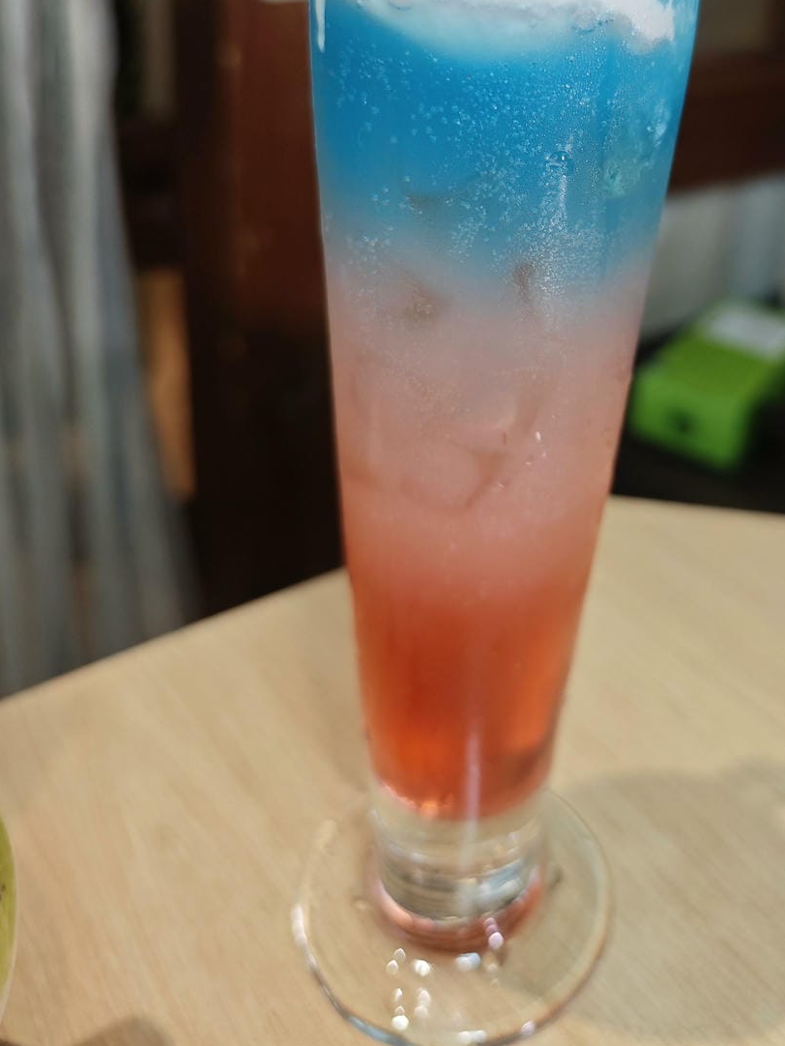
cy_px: 276
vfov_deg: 51.9
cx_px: 567
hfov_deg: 40.9
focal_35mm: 34
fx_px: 1028
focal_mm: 8.72
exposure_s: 1/60
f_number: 1.63
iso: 320
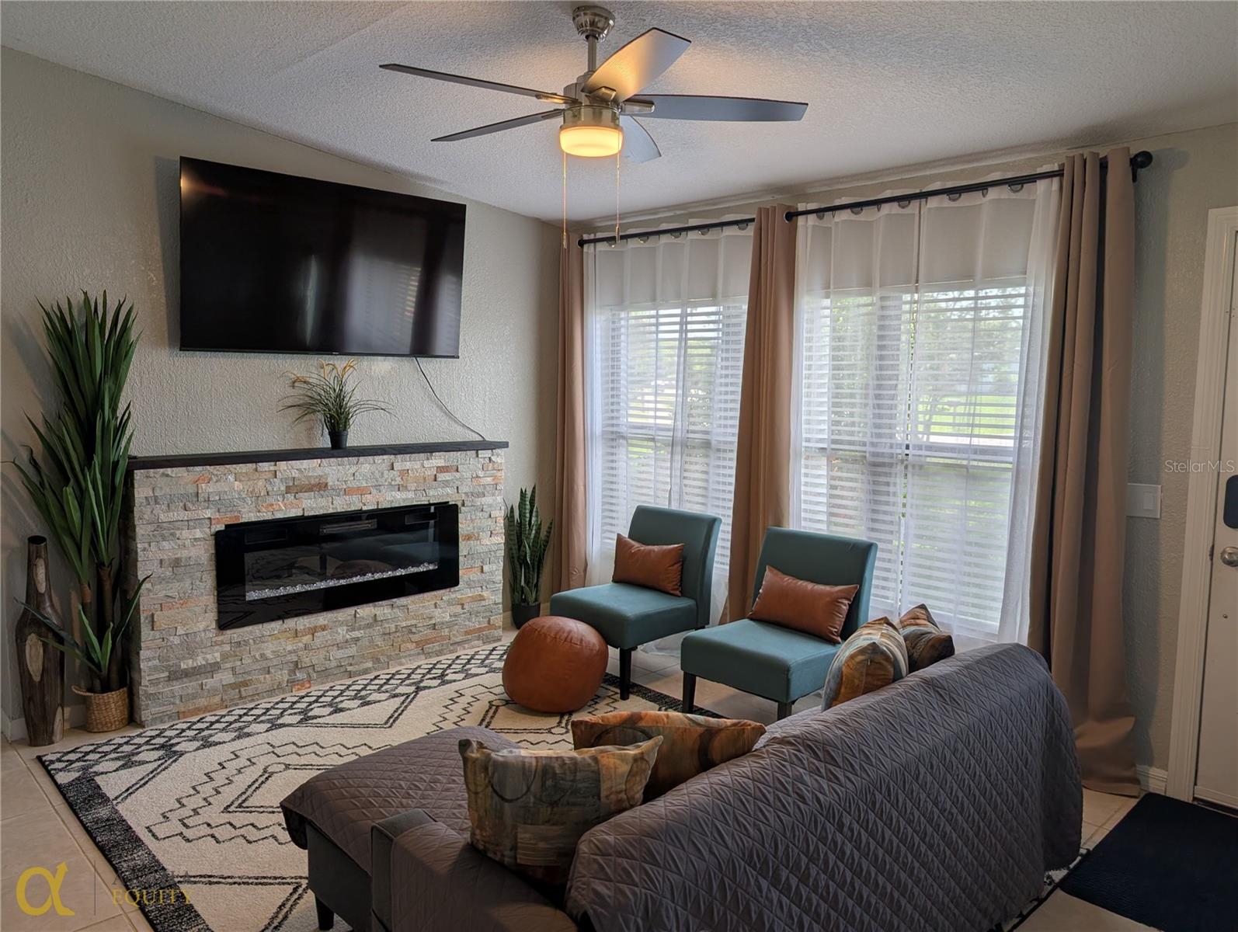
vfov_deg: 56.9
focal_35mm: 24
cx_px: 619
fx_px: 859
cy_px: 466
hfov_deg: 71.5
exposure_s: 1/549
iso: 21
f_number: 1.68
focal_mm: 6.9
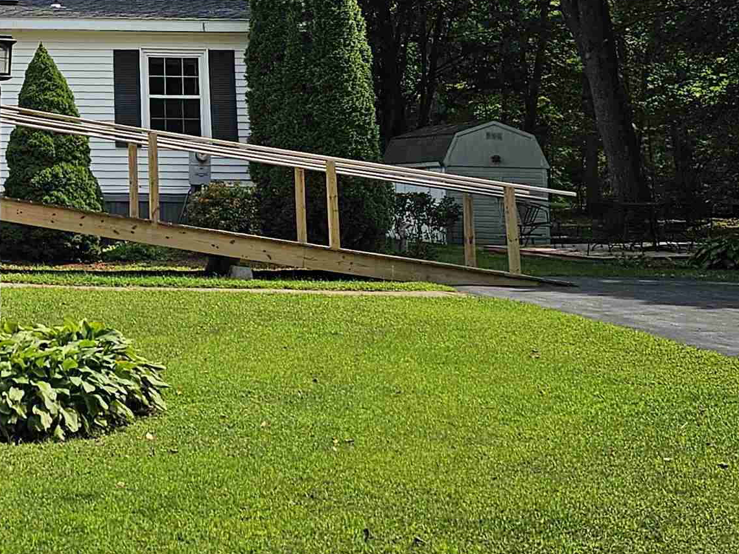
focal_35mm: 62
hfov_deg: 28.1
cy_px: 11
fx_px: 1324
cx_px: -92
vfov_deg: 22.8
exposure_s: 1/1465
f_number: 1.7
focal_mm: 6.3
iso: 16
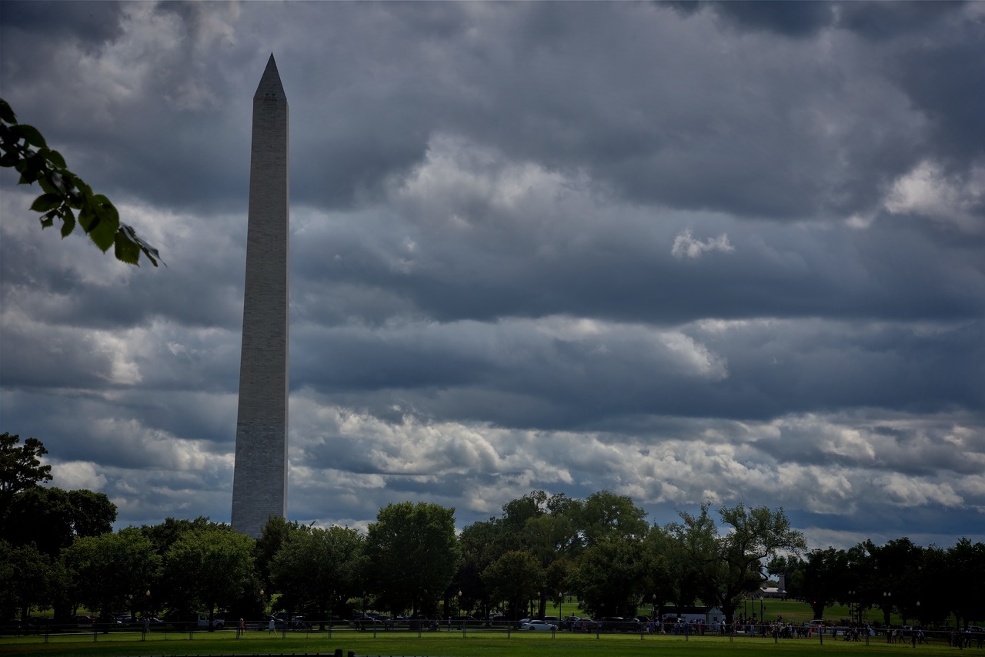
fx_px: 1916
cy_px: 328
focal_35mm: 70
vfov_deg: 19.5
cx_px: 492
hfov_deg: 28.8
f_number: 11
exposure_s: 1/500
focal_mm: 70
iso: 100
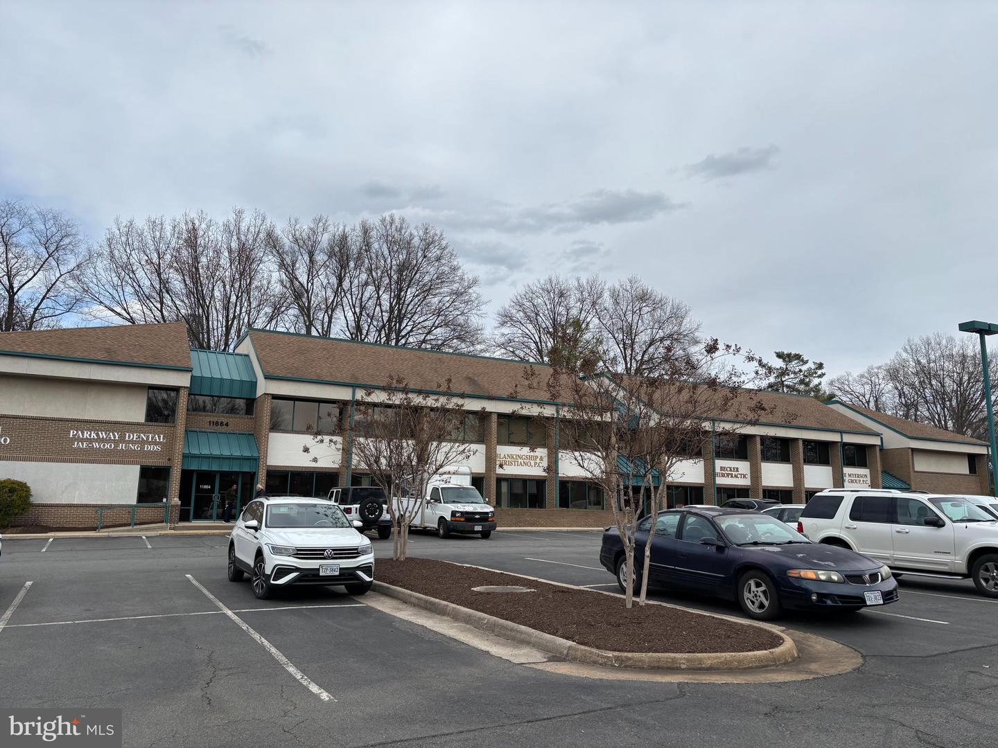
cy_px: 374
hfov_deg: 67.3
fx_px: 750
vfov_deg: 53.1
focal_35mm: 26
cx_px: 499
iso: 50
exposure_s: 1/4082
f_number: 1.6
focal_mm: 5.96
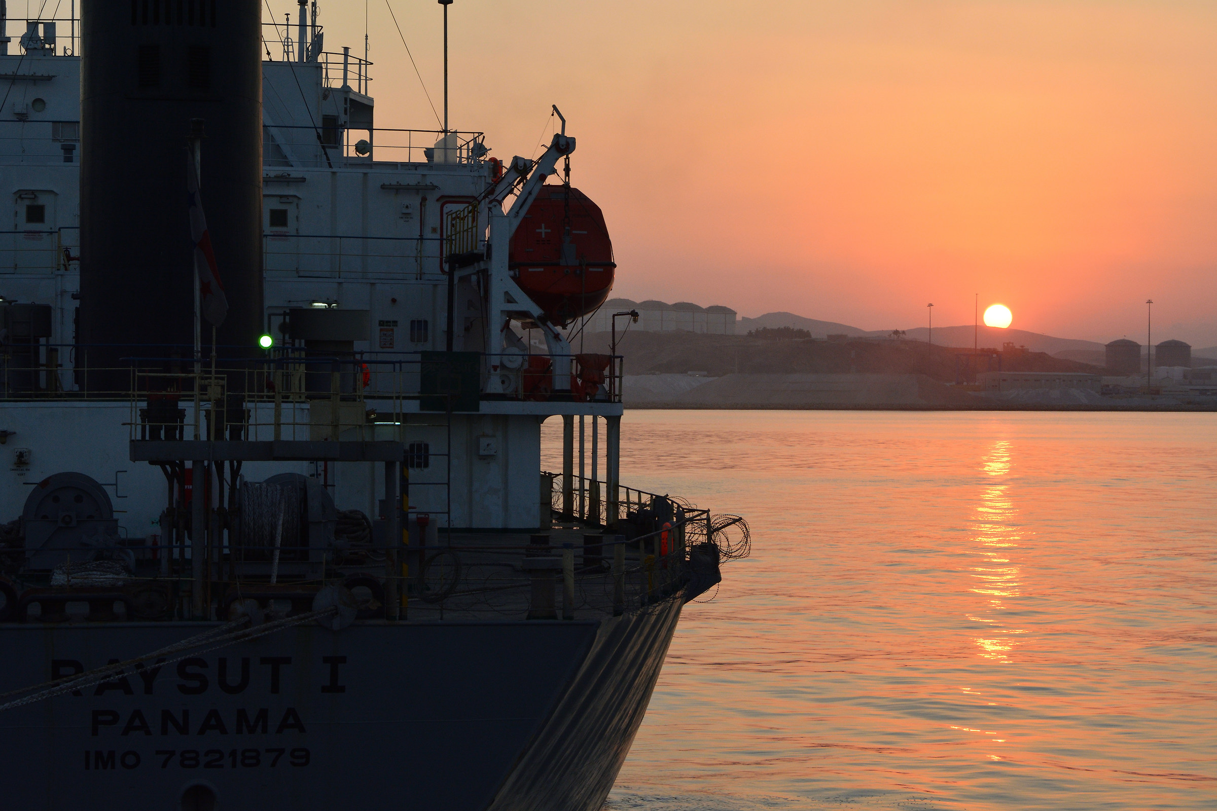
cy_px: 406
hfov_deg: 24.6
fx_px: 2789
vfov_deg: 16.6
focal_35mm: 82
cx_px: 608
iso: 800
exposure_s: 1/160
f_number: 14
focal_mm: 55
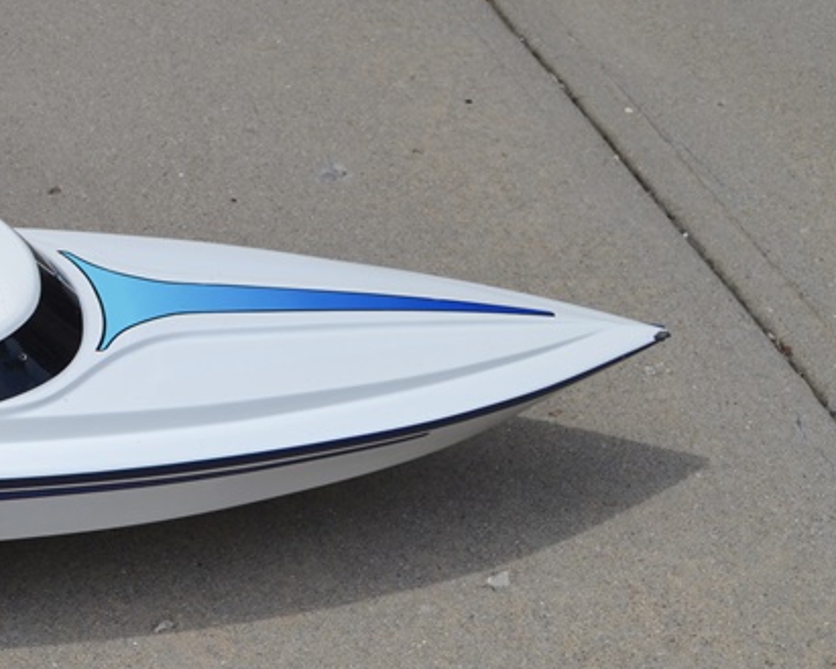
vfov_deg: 17.2
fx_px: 2203
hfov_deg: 20.2
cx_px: -144
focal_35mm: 89
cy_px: 503
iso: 100
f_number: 8
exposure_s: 1/250
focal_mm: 26
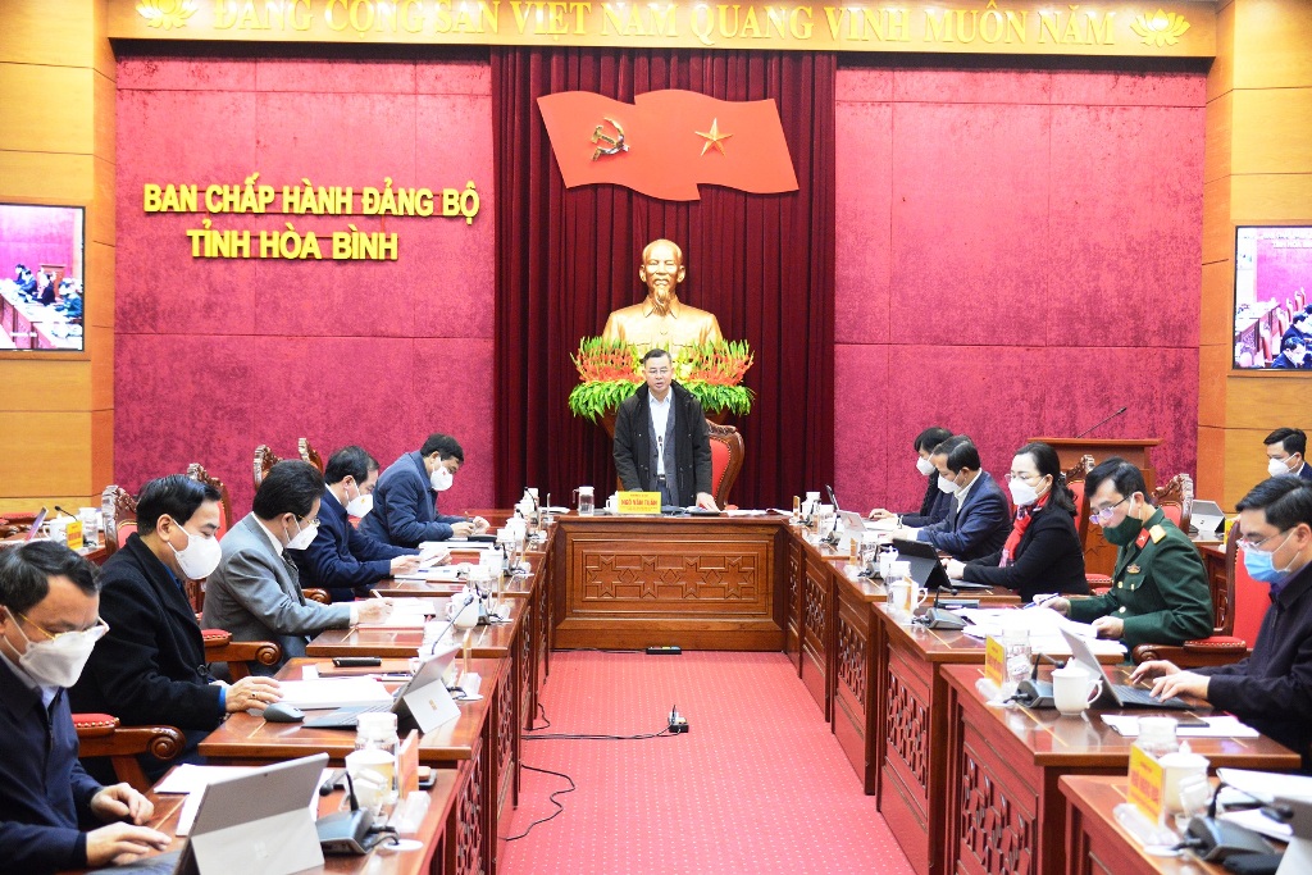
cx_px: 656
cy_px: 438
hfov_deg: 34.5
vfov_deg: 23.4
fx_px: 2114
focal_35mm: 58
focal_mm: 58
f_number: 4.5
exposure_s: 1/60
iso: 4000
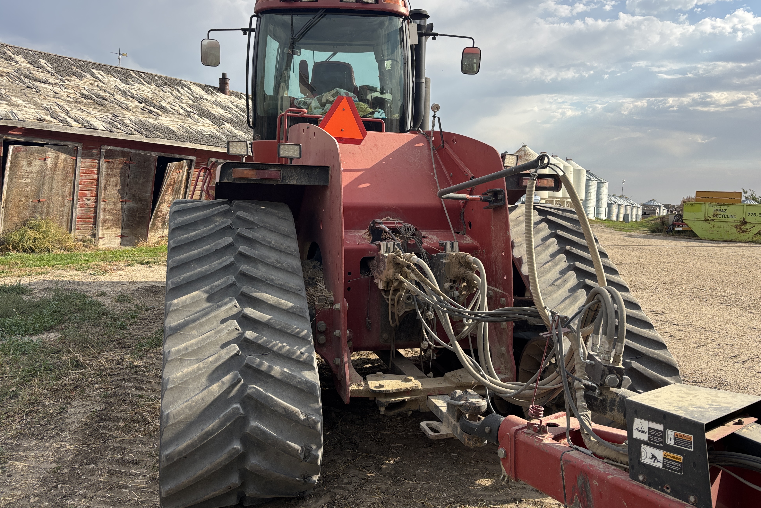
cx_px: 375
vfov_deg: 46.3
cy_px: 219
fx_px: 592
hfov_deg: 65.5
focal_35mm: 28
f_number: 1.6
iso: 50
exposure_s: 1/2571
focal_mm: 5.96
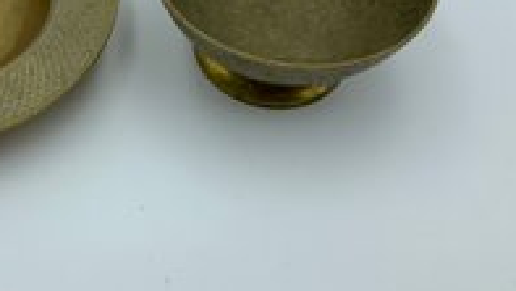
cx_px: 132
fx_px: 753
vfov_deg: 21.2
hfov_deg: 37.0
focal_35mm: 55
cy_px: 12
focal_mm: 3
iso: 16
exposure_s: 1/386
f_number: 1.8
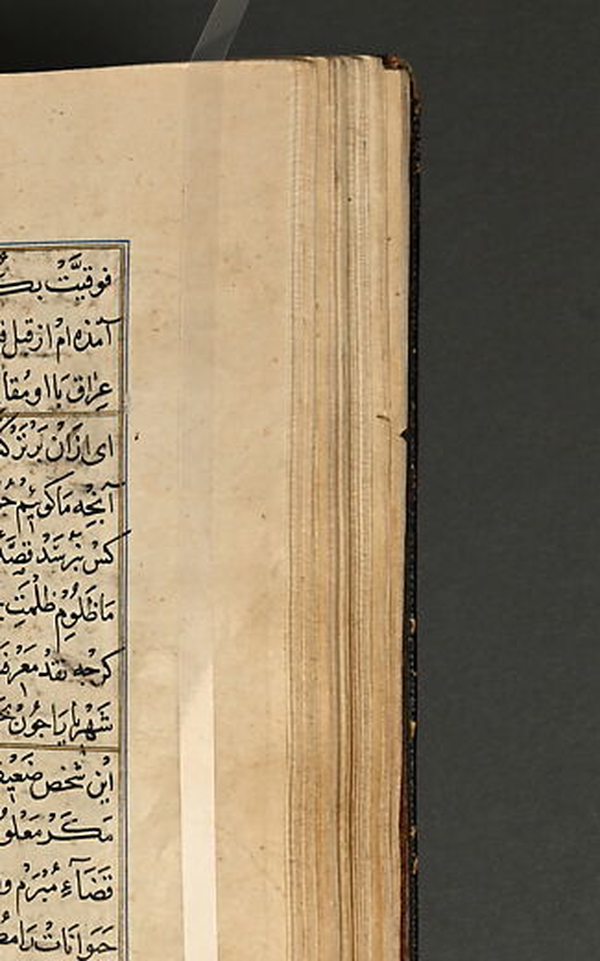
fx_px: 3506
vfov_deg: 15.6
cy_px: 577
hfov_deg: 9.6
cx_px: -236
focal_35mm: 134
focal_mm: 57
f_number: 13
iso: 250
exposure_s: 1/30
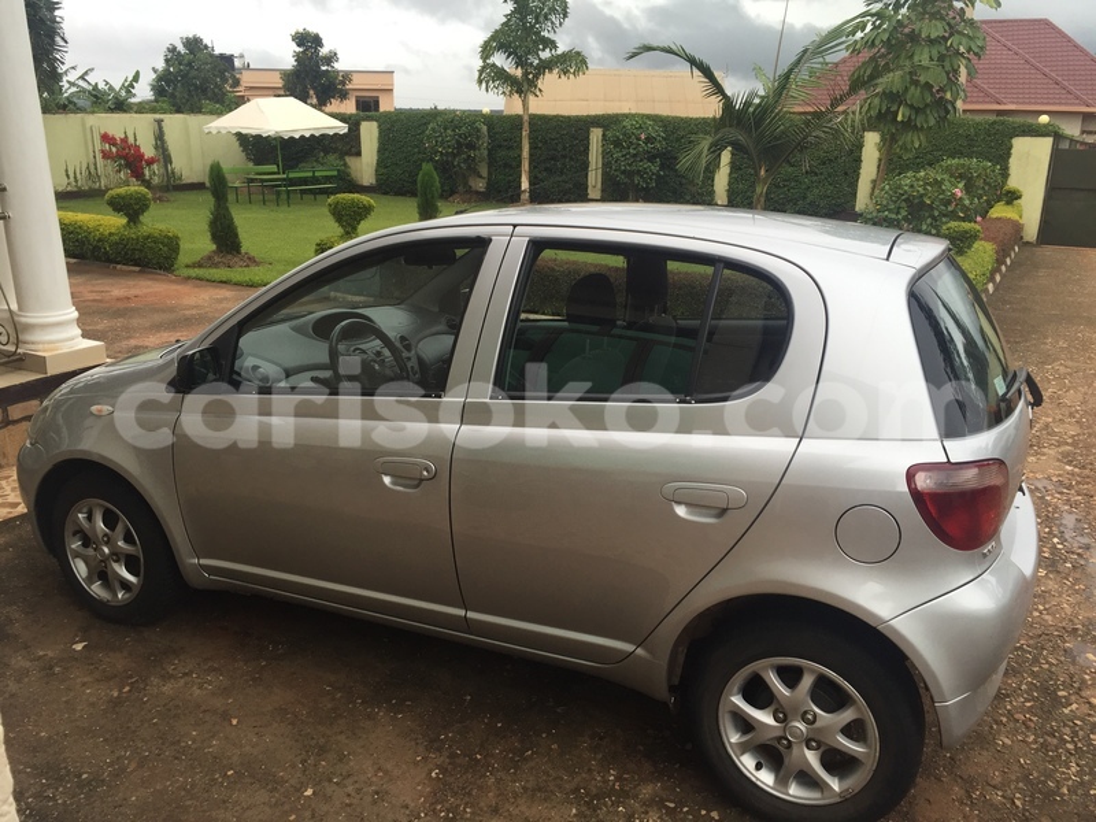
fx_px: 918
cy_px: 411
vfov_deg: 48.2
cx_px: 548
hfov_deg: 61.7
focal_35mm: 29
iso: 50
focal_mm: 4.15
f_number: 2.2
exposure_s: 1/100
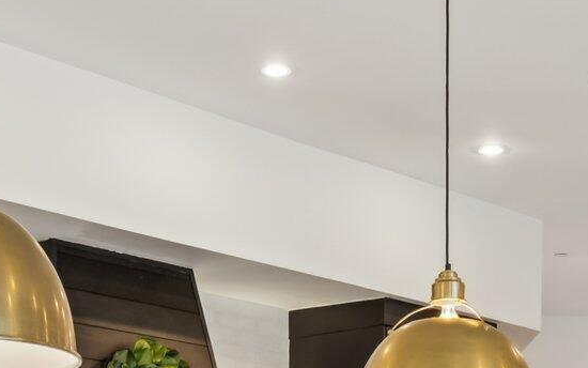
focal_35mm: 93
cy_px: 610
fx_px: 1489
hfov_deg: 22.3
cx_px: 347
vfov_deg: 13.0
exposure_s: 1/20
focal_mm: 24.5
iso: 320
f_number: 7.1
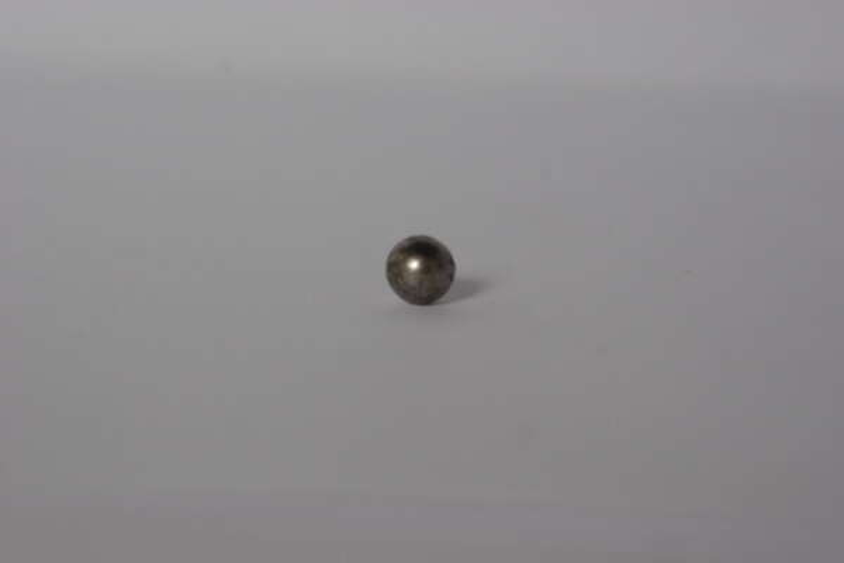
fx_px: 2813
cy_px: 282
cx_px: 422
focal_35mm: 120
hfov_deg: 17.1
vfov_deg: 11.4
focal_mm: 80
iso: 800
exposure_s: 1/125
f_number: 8
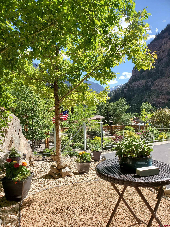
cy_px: 114
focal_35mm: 26
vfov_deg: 67.3
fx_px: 170
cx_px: 85
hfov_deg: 53.1
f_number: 2.4
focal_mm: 4.3
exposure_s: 1/776
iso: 50
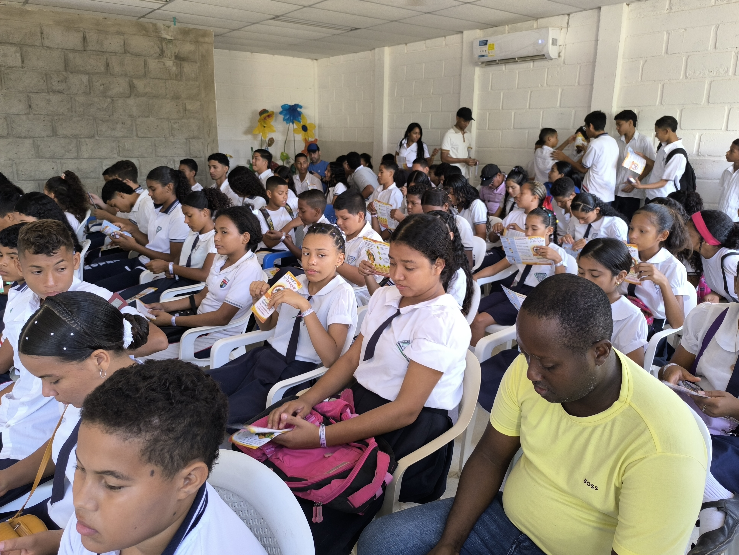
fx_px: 512
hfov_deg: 71.6
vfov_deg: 56.8
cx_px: 368
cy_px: 273
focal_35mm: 24
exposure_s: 1/60
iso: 1250
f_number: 1.65
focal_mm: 6.14
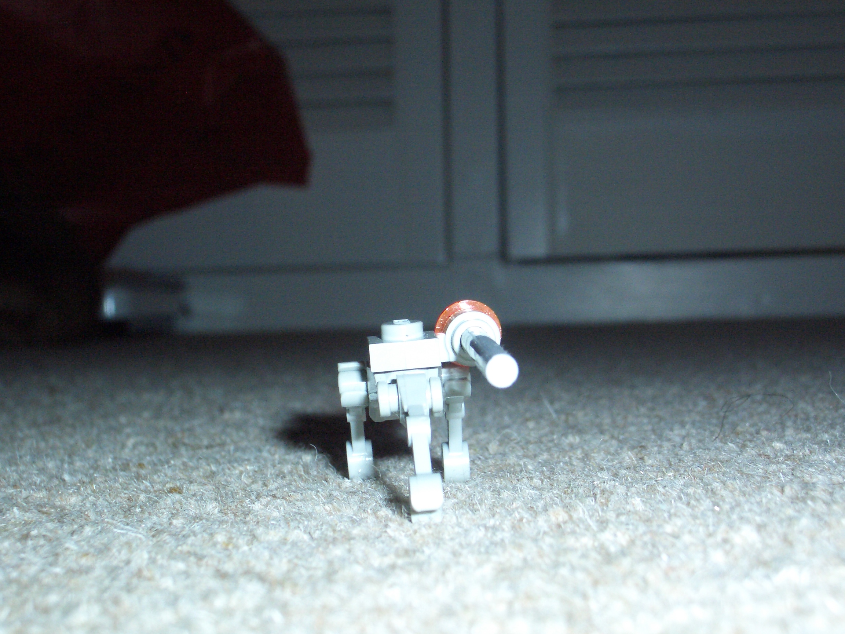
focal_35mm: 62
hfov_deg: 31.2
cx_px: 422
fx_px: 1513
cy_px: 317
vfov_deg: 23.7
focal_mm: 10.2
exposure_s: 1/60
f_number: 5.6
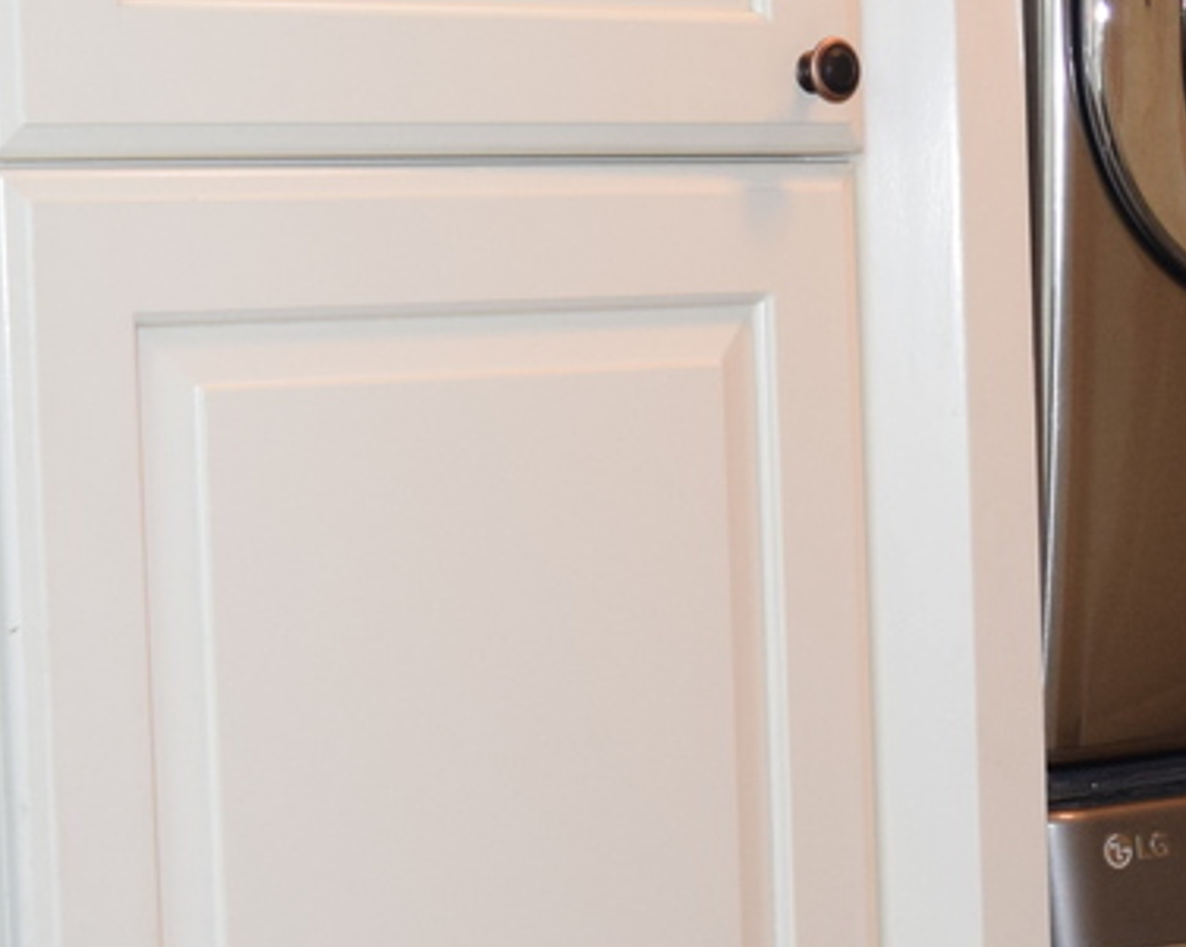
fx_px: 3823
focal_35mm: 109
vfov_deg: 14.1
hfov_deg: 17.6
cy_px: 547
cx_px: 522
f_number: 4.5
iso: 800
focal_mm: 18
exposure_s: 1/80
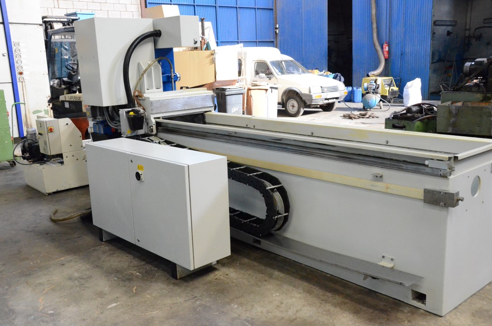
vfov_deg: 36.7
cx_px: 246
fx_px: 491
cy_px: 163
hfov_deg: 53.2
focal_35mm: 36
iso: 6400
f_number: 7.1
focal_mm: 24
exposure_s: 1/200
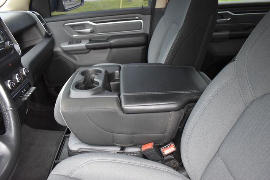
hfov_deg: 67.4
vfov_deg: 48.0
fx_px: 203
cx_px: 135
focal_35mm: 27
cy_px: 90
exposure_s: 1/125
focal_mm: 18
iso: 1100
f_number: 3.5
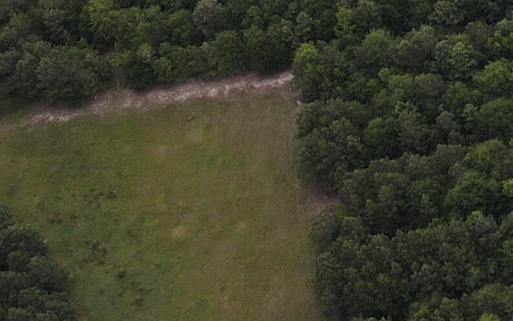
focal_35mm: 96
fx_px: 1342
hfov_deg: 18.9
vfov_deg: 11.6
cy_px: -400
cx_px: 778
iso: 100
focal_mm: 4.5
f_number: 2.8
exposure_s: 1/400
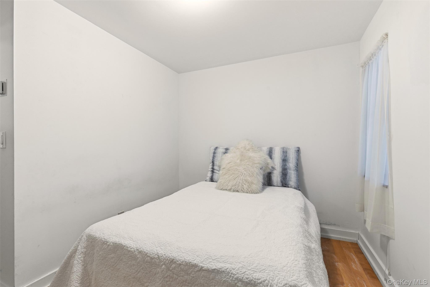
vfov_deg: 73.7
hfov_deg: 96.7
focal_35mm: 16
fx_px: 191
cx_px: 215
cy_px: 144
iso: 250
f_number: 9
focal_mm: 16
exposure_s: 1/8
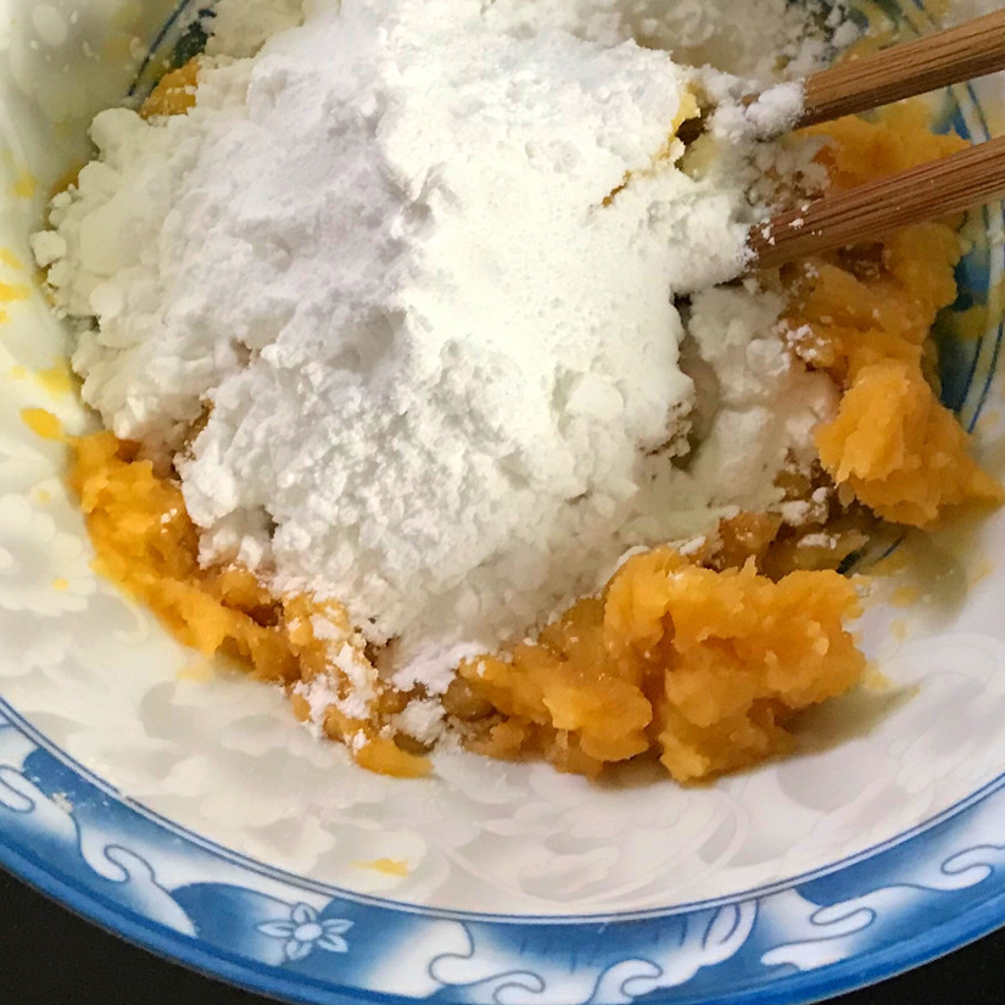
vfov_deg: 28.0
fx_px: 1971
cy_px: 190
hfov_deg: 28.6
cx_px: 540
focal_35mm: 60
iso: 64
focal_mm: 3.99
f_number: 1.8
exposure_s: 1/17
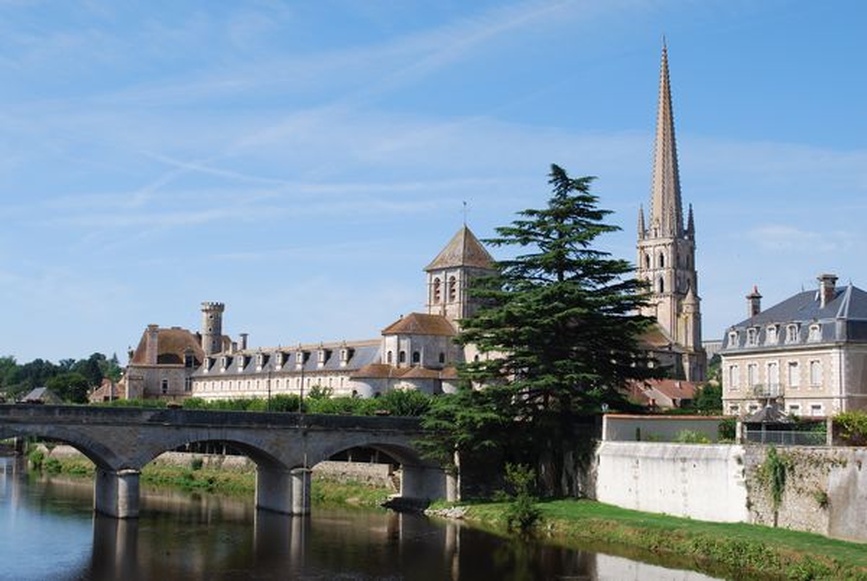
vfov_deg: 28.2
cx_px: 434
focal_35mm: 48
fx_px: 1158
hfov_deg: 41.1
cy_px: 290
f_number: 7.1
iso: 100
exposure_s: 1/200
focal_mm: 32
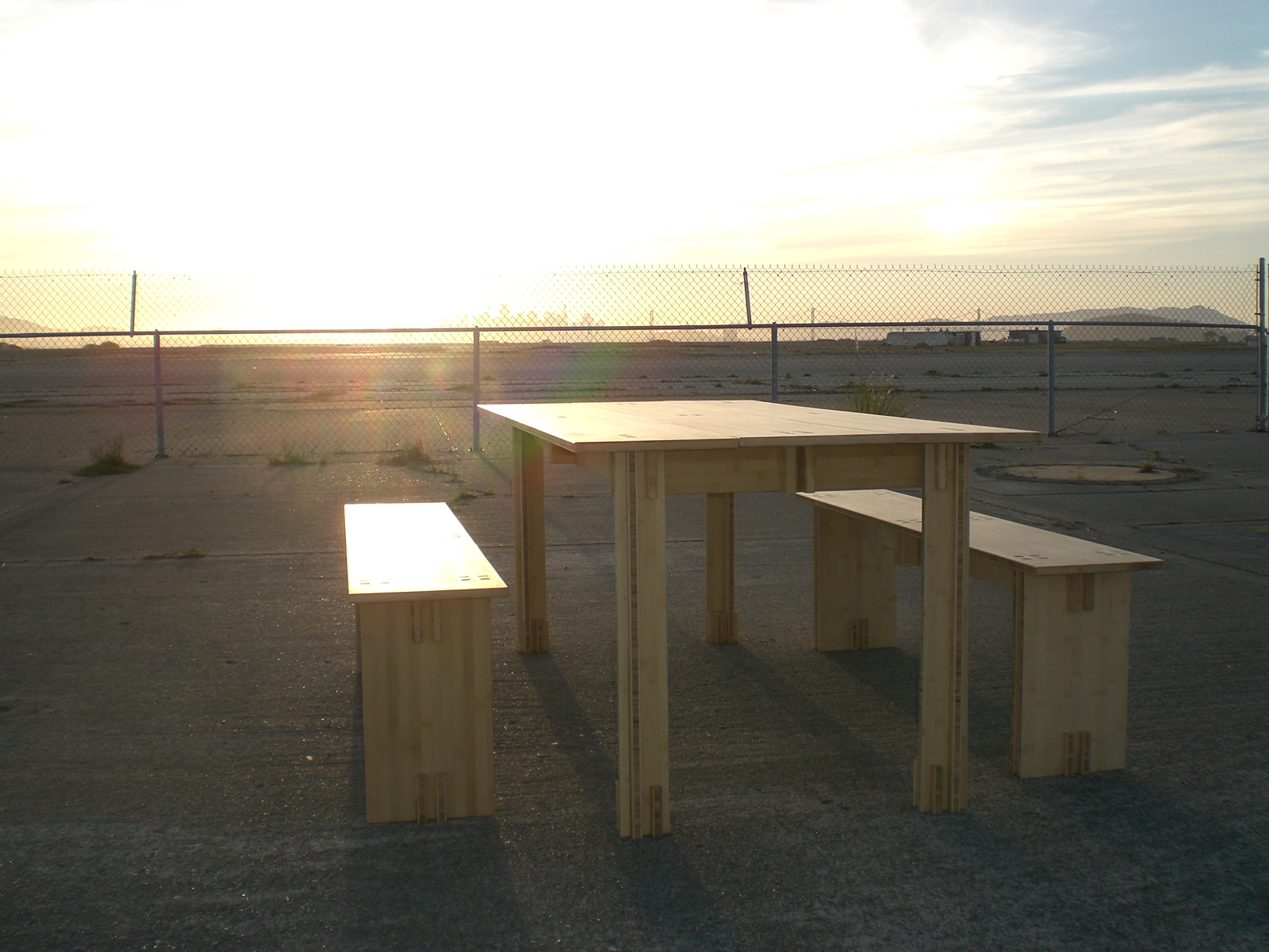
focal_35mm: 38
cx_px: 634
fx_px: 1393
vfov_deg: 37.7
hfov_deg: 49.0
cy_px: 476
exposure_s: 1/200
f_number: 4.4
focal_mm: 6.3
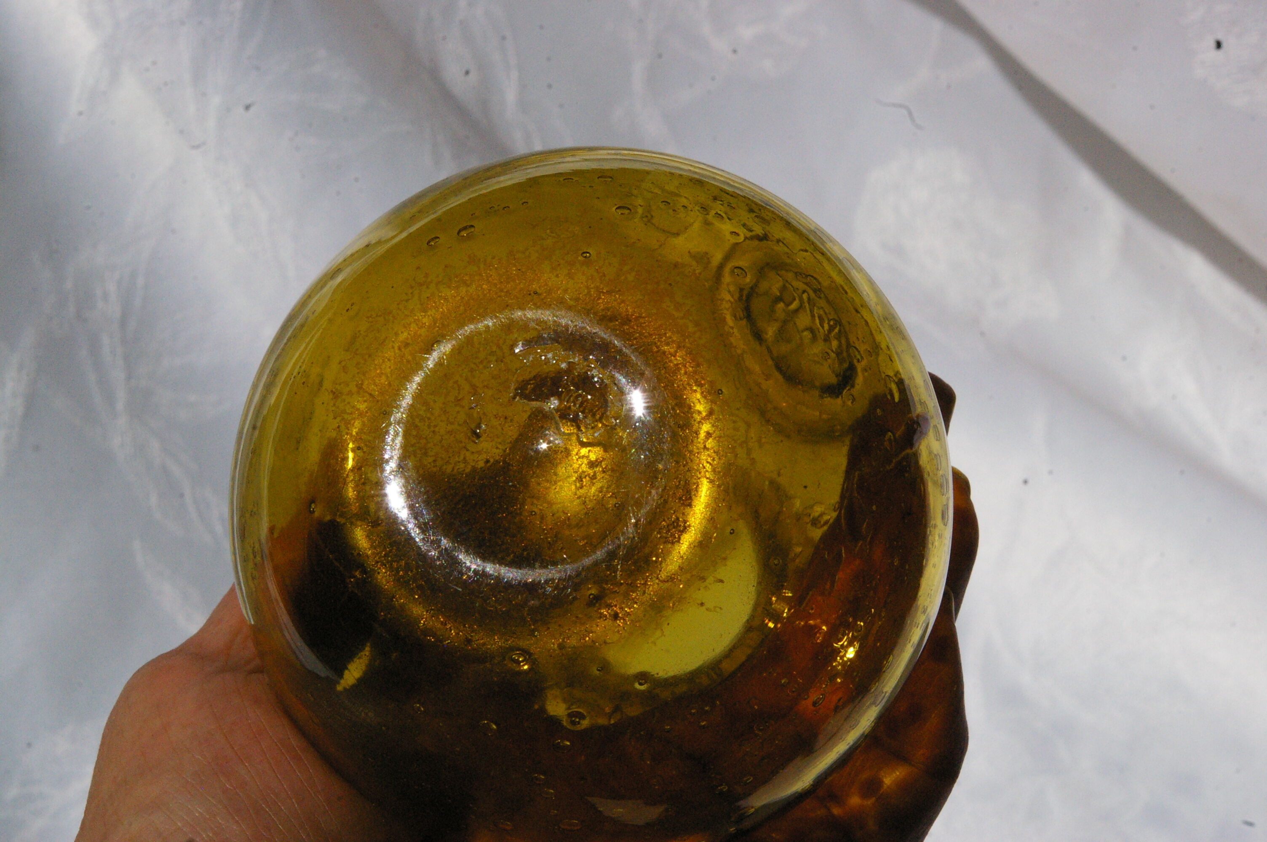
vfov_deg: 34.1
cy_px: 421
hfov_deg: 49.6
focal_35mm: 39
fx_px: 1371
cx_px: 634
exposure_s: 1/2000
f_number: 13
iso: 1600
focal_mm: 26
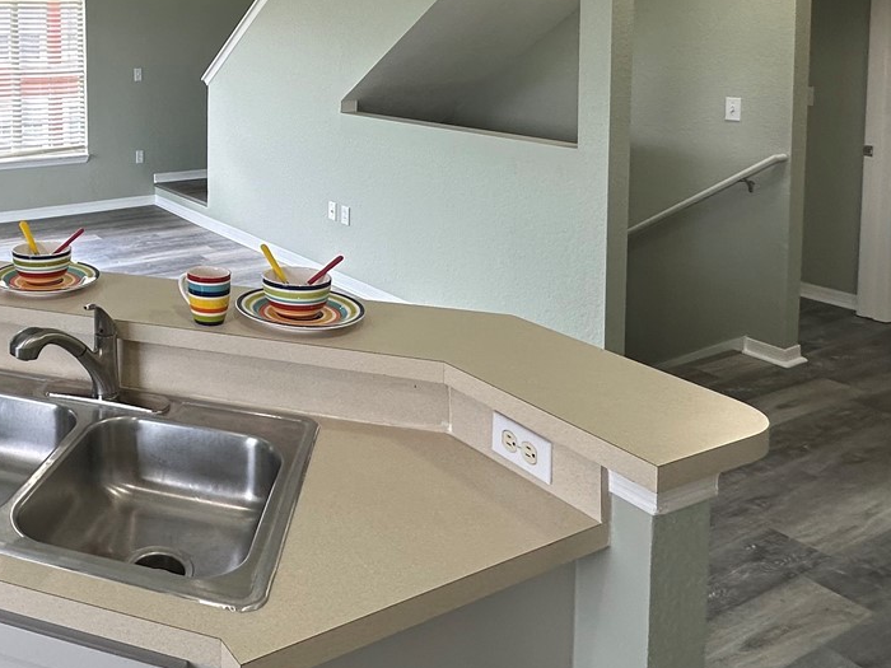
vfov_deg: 41.2
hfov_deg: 51.7
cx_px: 129
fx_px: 824
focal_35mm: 32
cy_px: 85
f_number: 2.2
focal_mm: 2.22
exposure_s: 1/120
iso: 50
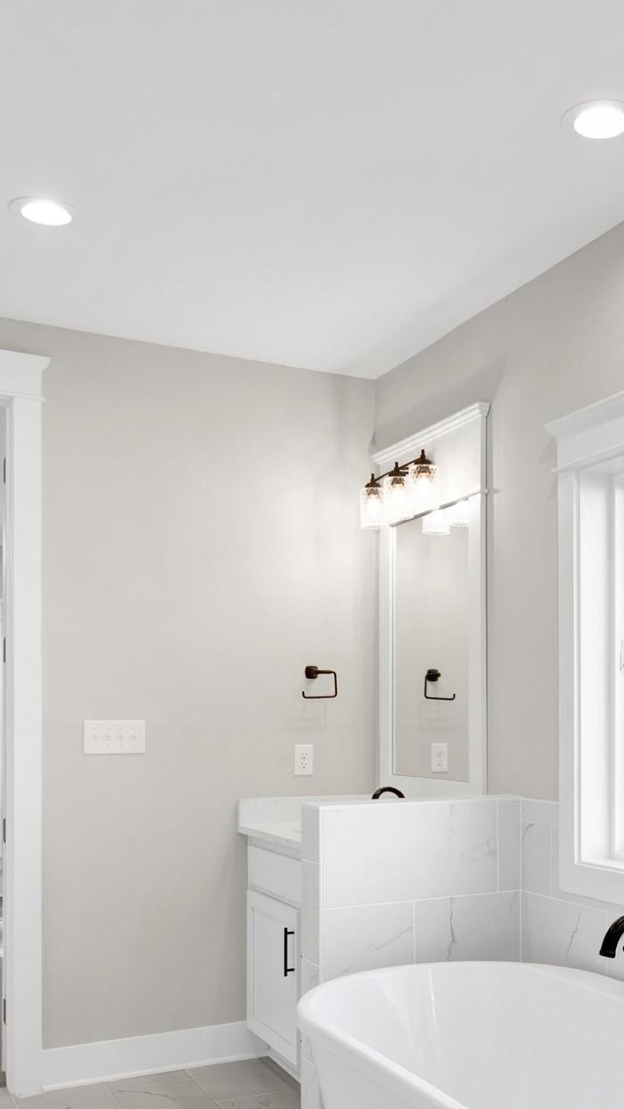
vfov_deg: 54.5
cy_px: 708
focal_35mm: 36
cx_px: 498
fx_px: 1059
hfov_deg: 32.0
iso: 400
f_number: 11
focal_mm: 14
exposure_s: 1/8
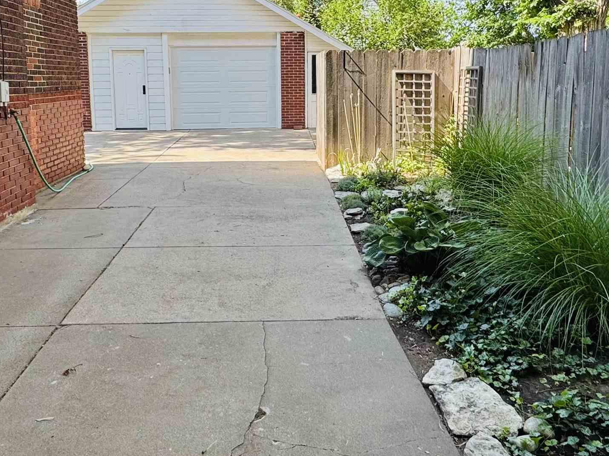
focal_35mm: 30
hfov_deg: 60.0
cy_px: 141
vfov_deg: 45.8
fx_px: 528
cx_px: 299
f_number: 2.2
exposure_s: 1/264
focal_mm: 2.22
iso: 40
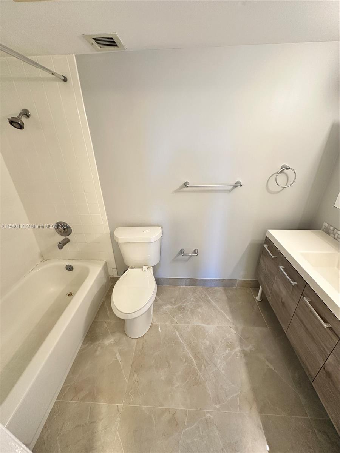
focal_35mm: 14
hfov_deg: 85.7
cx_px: 170
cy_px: 226
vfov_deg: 102.1
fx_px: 183
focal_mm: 2.22
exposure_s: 1/60
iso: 160
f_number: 2.2
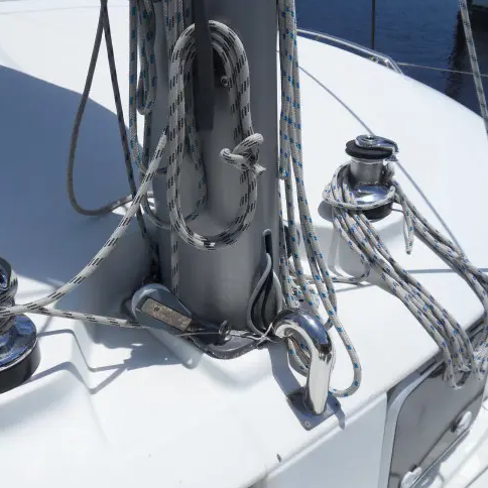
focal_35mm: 38
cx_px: 196
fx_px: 606
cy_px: 245
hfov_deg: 43.6
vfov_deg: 43.9
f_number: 8.2
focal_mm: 5.6
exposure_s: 1/500
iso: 80
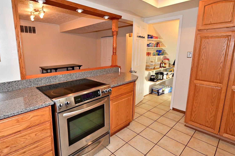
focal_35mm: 19
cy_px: 73
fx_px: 124
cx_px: 100
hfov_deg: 86.4
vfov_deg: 64.4
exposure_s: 1/100
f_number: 7.1
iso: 2500
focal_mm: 14
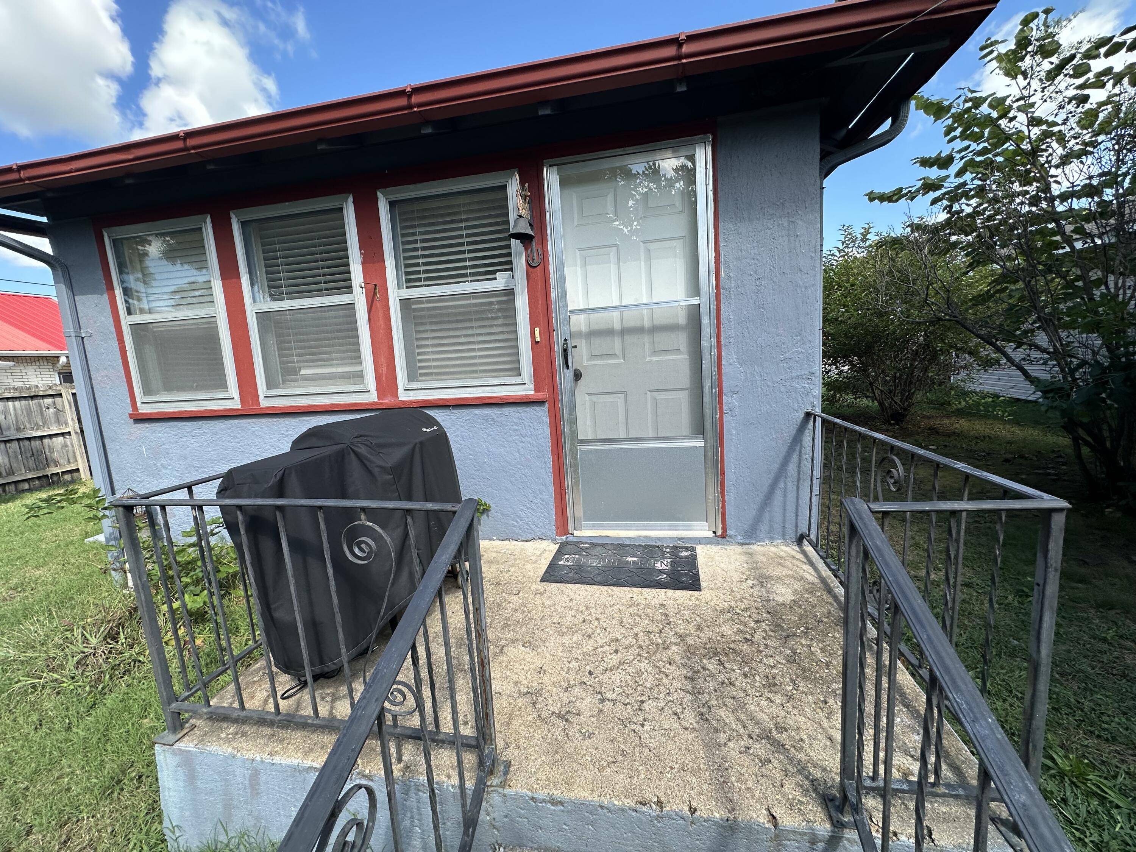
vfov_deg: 85.7
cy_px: 426
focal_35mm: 14
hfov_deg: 102.1
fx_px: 459
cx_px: 568
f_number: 2.2
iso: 40
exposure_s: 1/575
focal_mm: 2.22
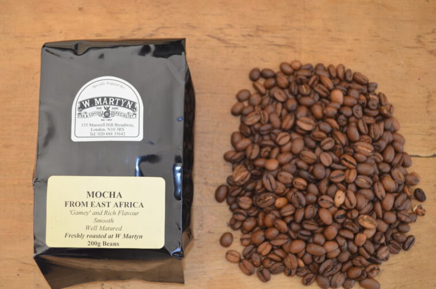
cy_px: 144
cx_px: 218
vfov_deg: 30.7
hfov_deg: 45.0
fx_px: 526
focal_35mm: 44
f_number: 4.5
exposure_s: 1/60
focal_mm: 29
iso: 640
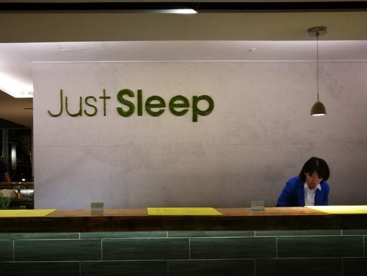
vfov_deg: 42.9
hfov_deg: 54.9
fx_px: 350
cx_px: 145
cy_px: 157
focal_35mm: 33
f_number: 2.2
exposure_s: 1/20
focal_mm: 4.5
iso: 400
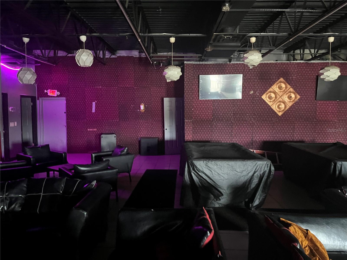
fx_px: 261
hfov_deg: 67.3
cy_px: 130
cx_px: 174
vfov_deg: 53.1
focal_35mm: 26
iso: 1000
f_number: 1.6
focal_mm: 5.1
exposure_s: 1/30
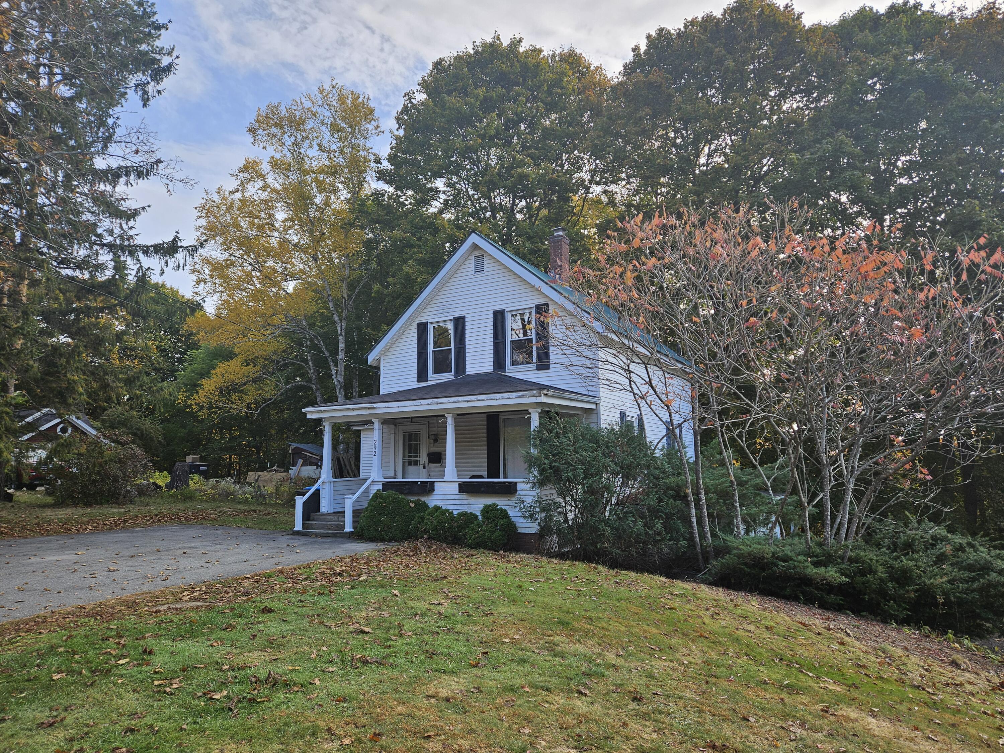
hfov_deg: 73.9
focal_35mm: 23
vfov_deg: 58.9
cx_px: 502
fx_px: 667
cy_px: 376
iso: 25
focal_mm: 5.4
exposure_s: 1/583
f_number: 1.8
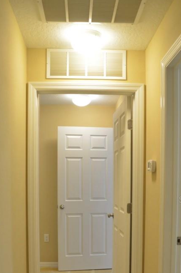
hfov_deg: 33.3
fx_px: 303
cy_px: 199
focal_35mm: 40
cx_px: 85
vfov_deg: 47.0
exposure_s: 1/60
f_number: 4
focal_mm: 18
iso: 720
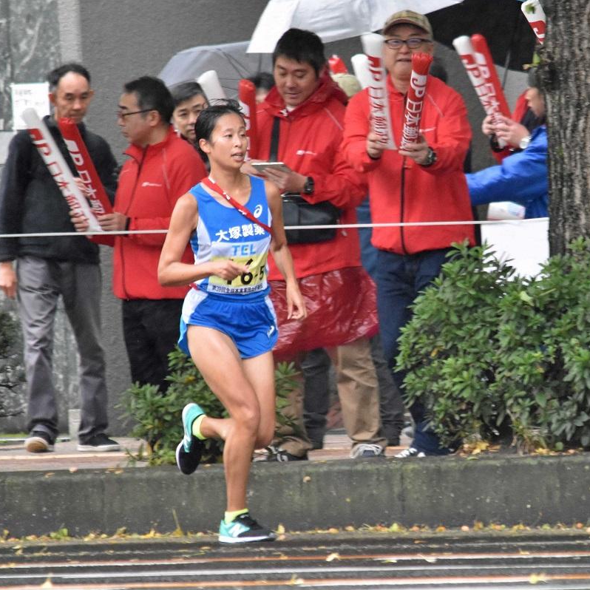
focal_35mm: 537
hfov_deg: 3.3
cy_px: 295
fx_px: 10355
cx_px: 250
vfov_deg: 3.3
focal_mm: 280
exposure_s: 1/320
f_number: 5.6
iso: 1600
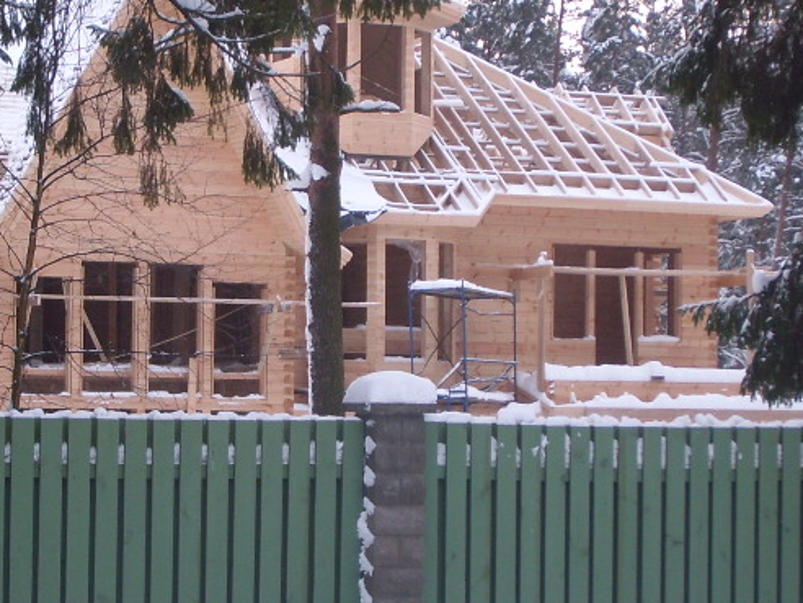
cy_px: 275
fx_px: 2992
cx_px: 333
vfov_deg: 11.5
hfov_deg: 15.3
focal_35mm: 129
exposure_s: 1/60
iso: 50
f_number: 3.7
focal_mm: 10.36
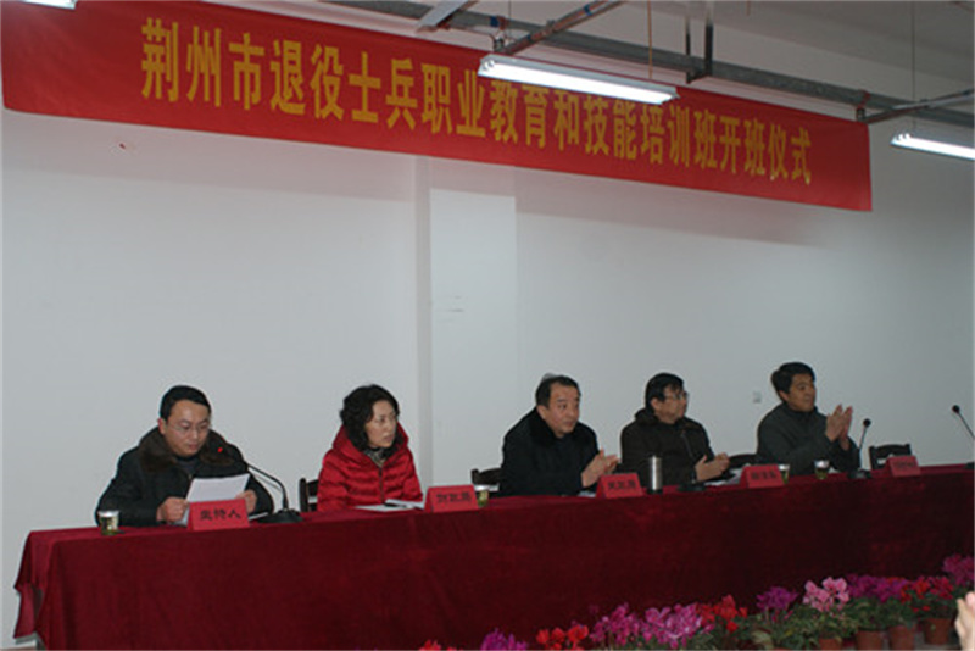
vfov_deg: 31.9
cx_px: 488
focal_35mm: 42
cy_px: 326
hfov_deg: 46.4
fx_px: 1138
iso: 400
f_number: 4.5
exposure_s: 1/60
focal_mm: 28
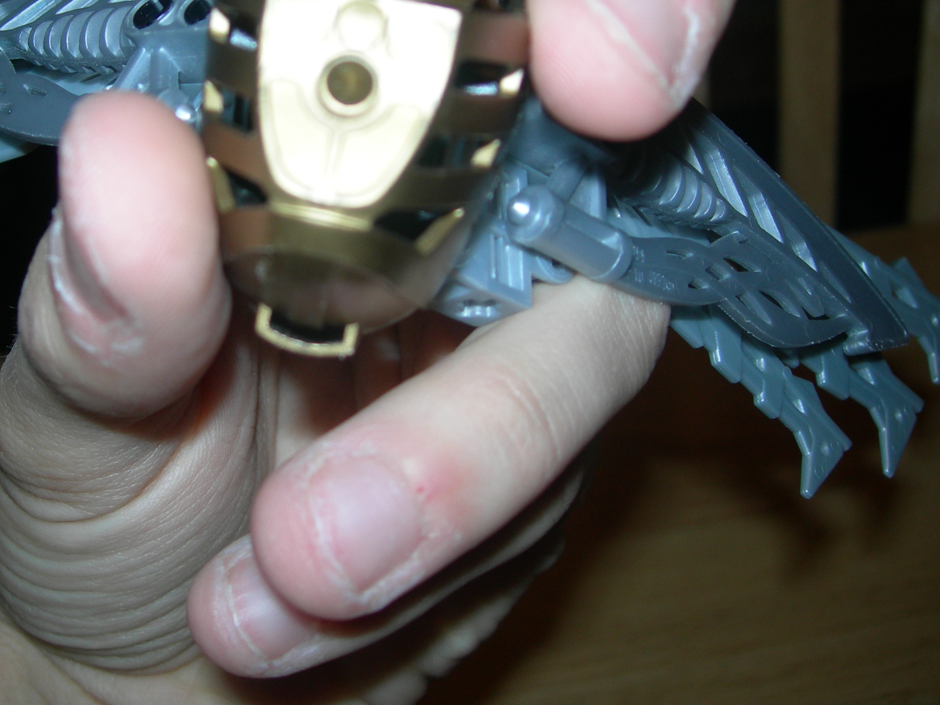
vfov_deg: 27.3
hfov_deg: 35.9
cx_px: 325
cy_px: 226
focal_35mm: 53
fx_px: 1439
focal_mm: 7.8
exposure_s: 1/60.1
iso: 50
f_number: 2.8
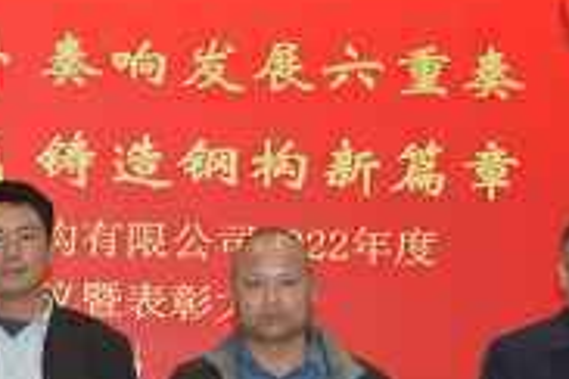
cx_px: 65
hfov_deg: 17.3
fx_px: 1847
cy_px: 407
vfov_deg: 11.6
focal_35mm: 117
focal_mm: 21
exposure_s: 1/60
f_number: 3.8
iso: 400
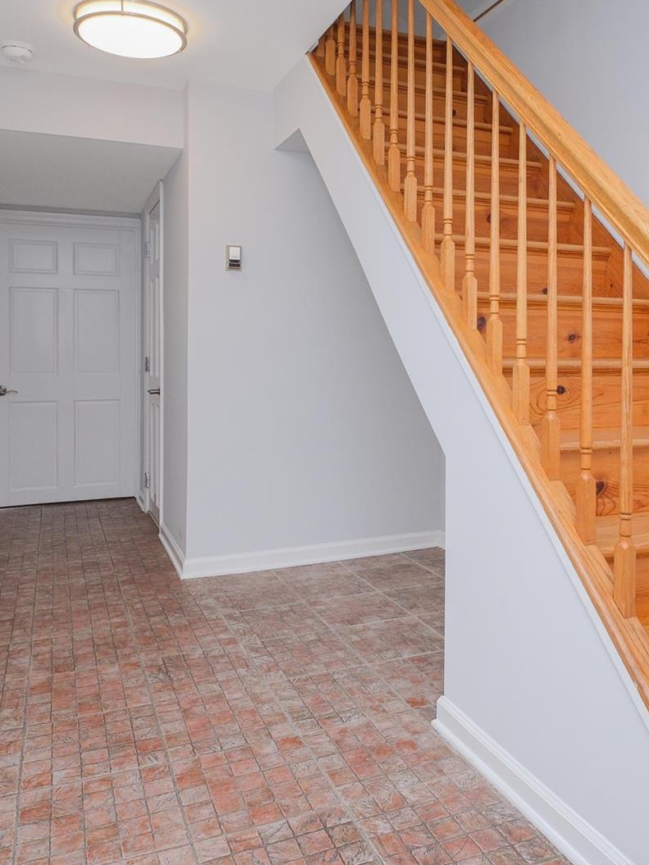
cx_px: 459
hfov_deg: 48.4
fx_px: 700
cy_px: 449
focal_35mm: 28
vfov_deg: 63.4
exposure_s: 1/60
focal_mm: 10
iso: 400
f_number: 7.1
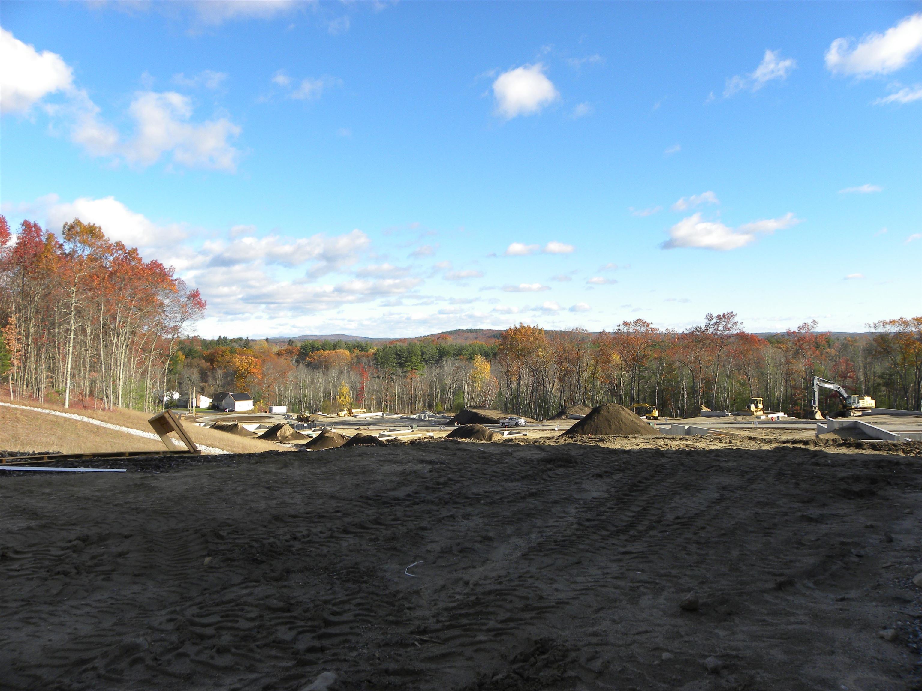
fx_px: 693
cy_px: 346
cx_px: 461
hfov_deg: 67.3
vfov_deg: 53.1
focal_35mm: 26
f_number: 5
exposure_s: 1/253
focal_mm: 4.6
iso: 64
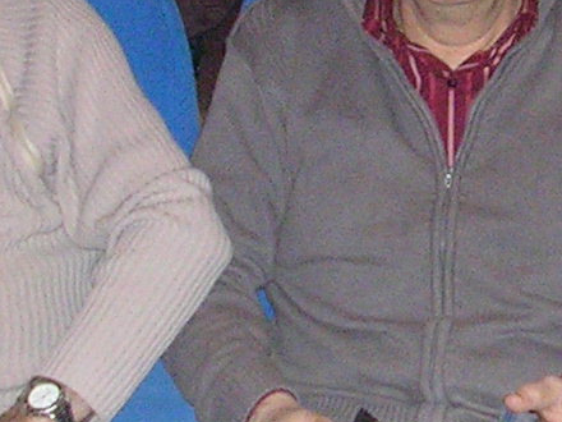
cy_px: -12
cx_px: 562
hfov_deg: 11.1
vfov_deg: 8.3
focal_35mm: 177
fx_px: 2874
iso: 187
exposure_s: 1/60.1
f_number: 2.8
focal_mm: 5.8
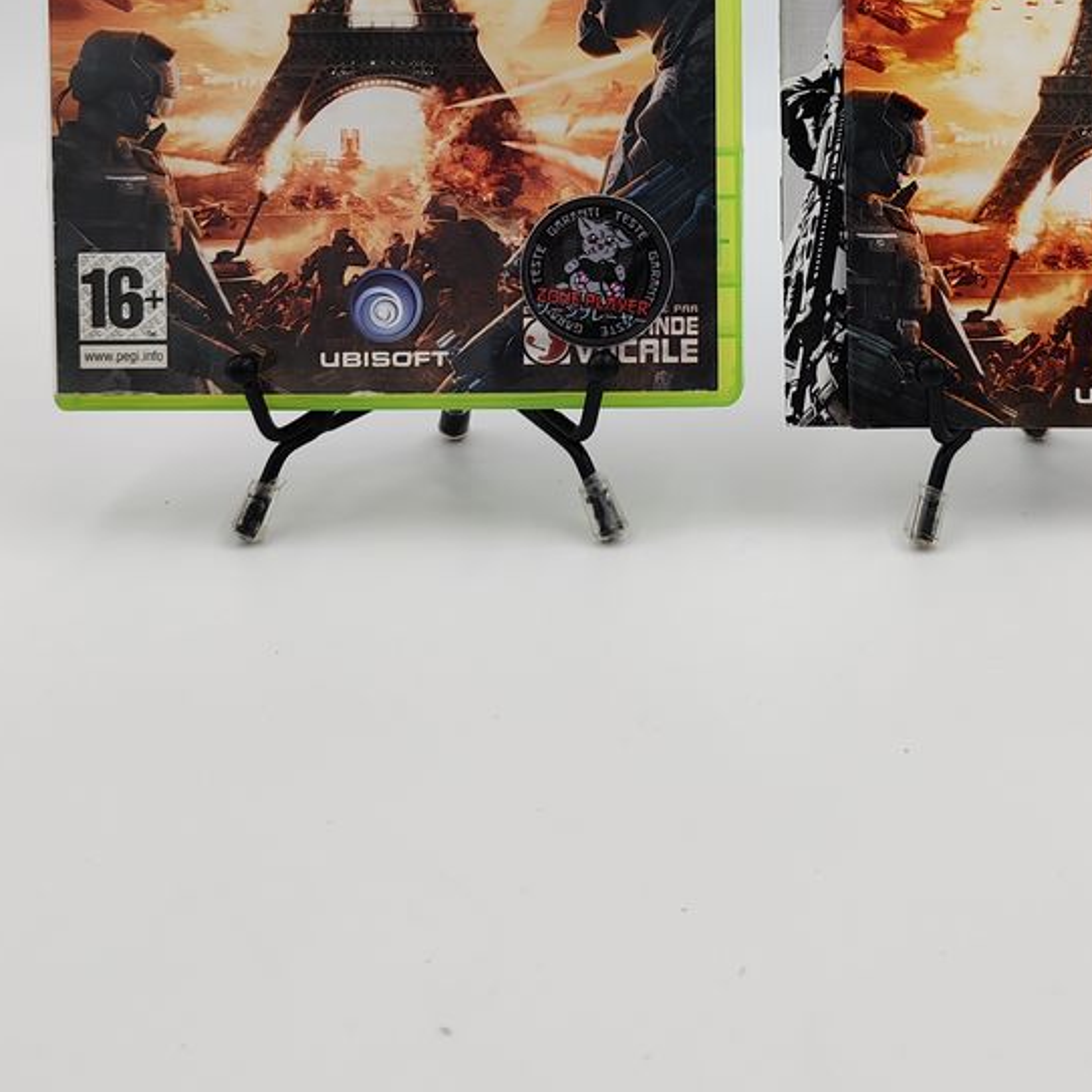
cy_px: 149
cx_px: 711
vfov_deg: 36.4
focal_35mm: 44
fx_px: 1570
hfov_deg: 38.0
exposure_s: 1/100
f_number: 1.9
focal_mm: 6.12
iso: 640
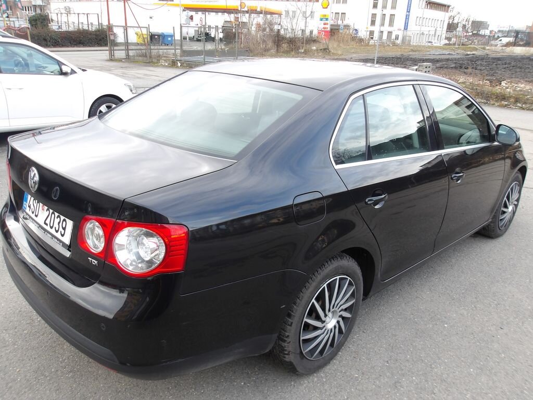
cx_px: 266
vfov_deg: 51.4
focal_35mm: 27
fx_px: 416
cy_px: 200
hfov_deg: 65.3
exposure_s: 1/96
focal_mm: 4.9
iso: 100
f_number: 3
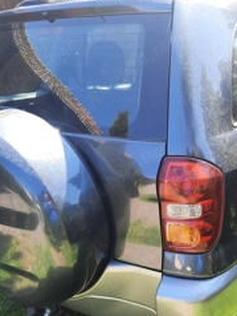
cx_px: 175
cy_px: 194
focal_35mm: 42
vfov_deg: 44.5
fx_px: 383
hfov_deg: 33.8
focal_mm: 4.6
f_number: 2
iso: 32
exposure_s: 1/100
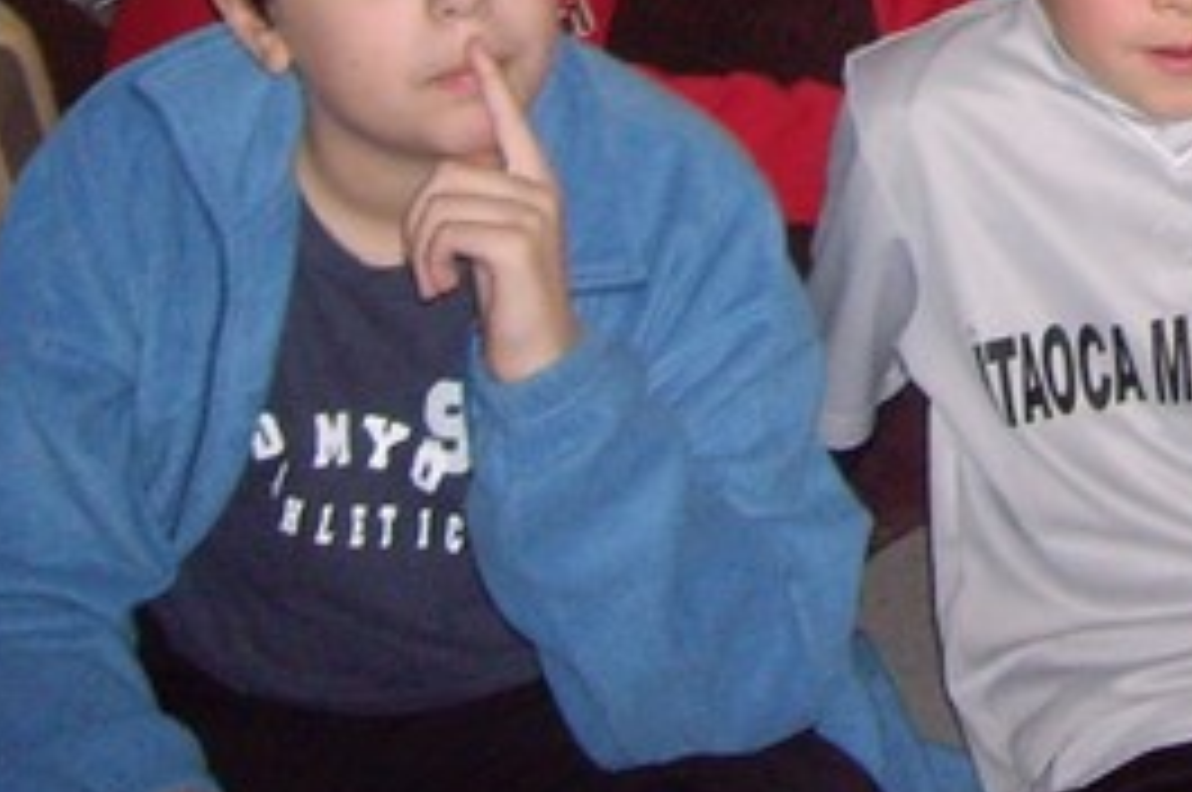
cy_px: -770
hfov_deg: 12.8
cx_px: 1763
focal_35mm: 153
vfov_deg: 8.5
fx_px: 5060
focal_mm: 6.2
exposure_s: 1/40
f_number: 2.7
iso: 200
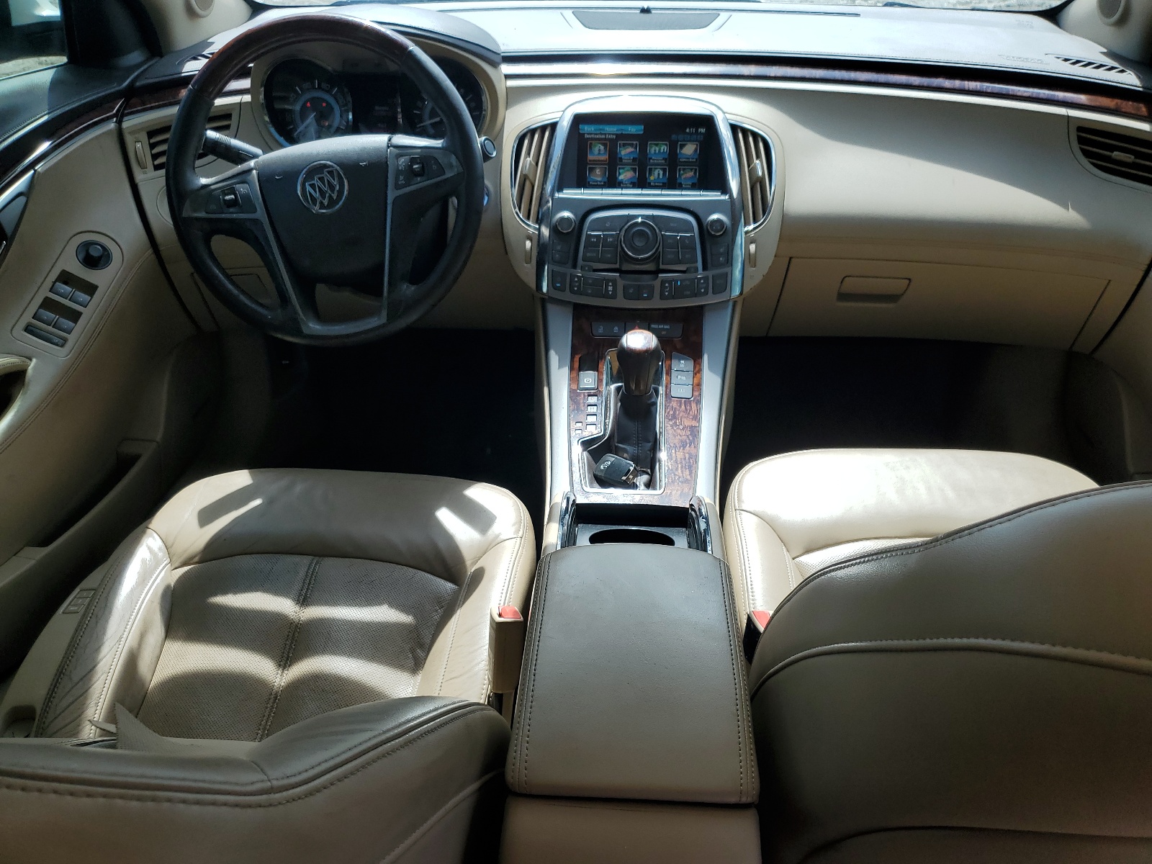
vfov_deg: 53.1
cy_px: 432
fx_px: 865
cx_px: 576
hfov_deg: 67.3
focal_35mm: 26
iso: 50
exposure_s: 1/1000
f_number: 1.5
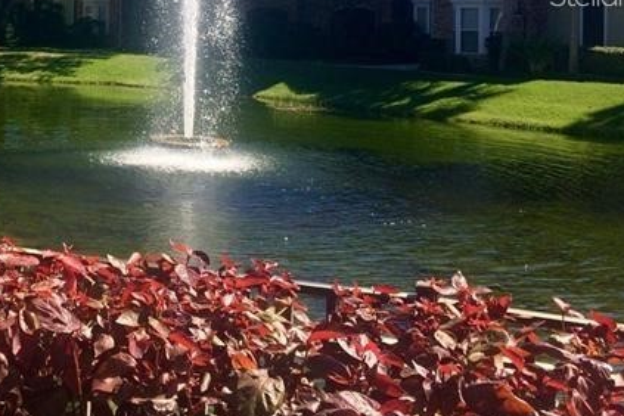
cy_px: -6
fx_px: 988
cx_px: 99
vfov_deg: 22.8
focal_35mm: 57
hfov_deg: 33.7
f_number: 2.2
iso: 32
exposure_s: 1/1208
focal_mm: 4.15
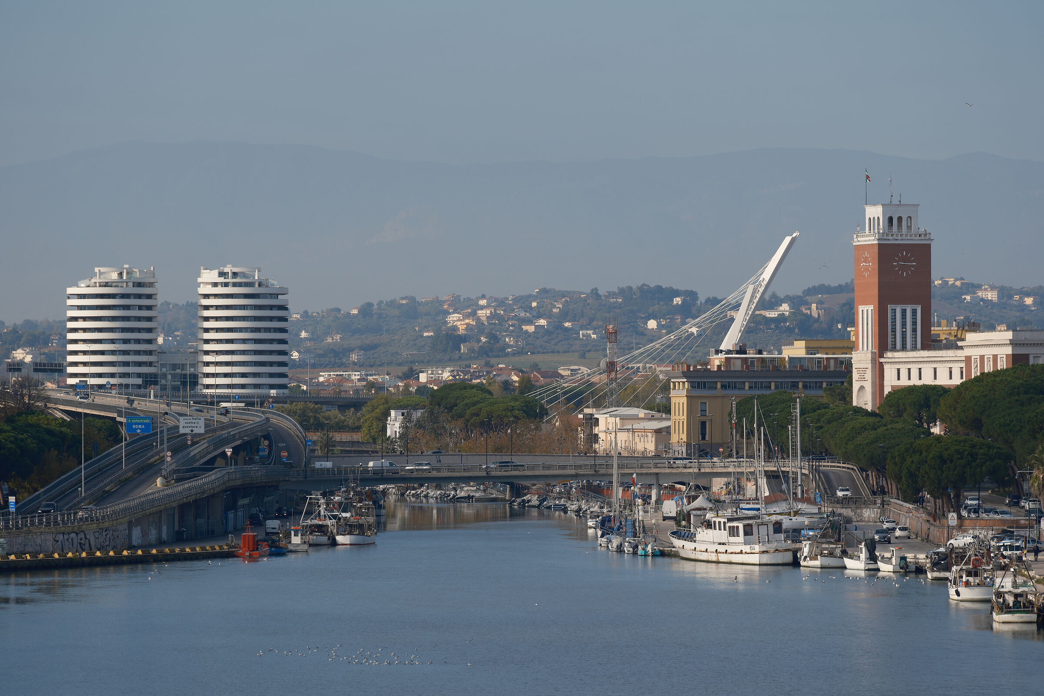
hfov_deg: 11.2
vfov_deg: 7.5
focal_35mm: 184
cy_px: 348
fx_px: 5336
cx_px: 522
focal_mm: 122.5
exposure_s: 1/250
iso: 64
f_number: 6.4
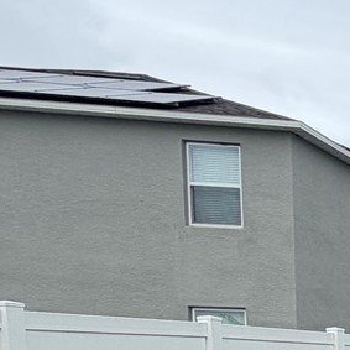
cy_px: 430
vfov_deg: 22.5
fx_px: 801
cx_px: 919
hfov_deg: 13.5
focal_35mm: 70
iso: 25
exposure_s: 1/770
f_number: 2.2
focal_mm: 2.22
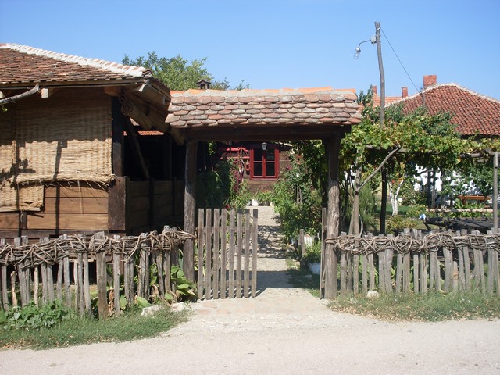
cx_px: 250
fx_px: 549
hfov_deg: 49.0
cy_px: 188
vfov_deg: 37.7
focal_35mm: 38
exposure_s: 1/125
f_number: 8.4
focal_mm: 6.3
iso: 80
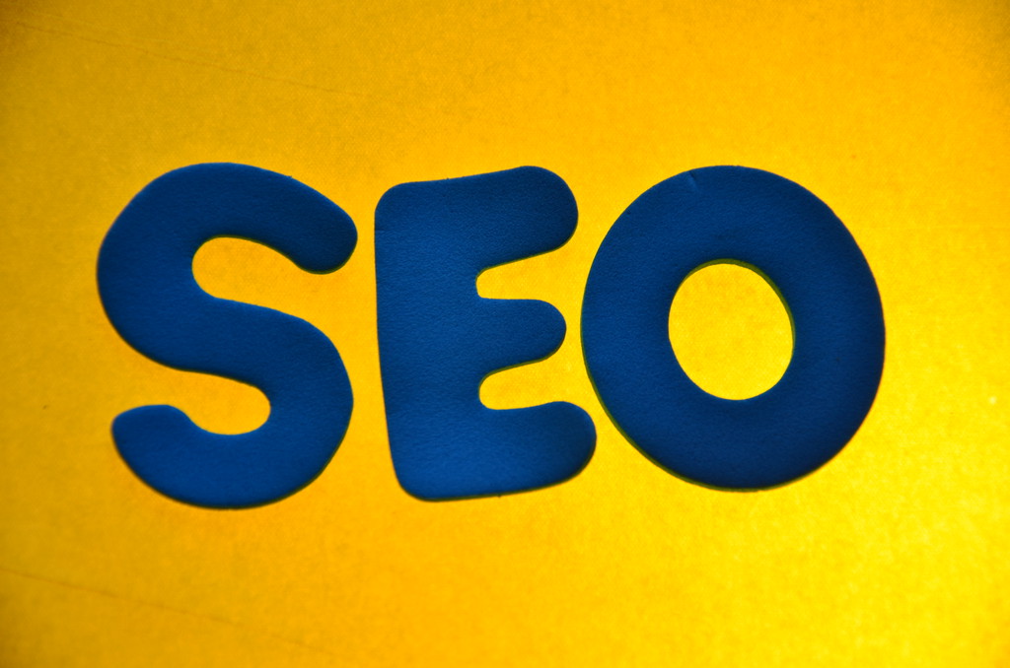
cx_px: 505
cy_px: 334
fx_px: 4409
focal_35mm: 158
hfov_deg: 13.1
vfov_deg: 8.7
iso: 100
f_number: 5.6
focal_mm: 105
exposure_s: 1/40
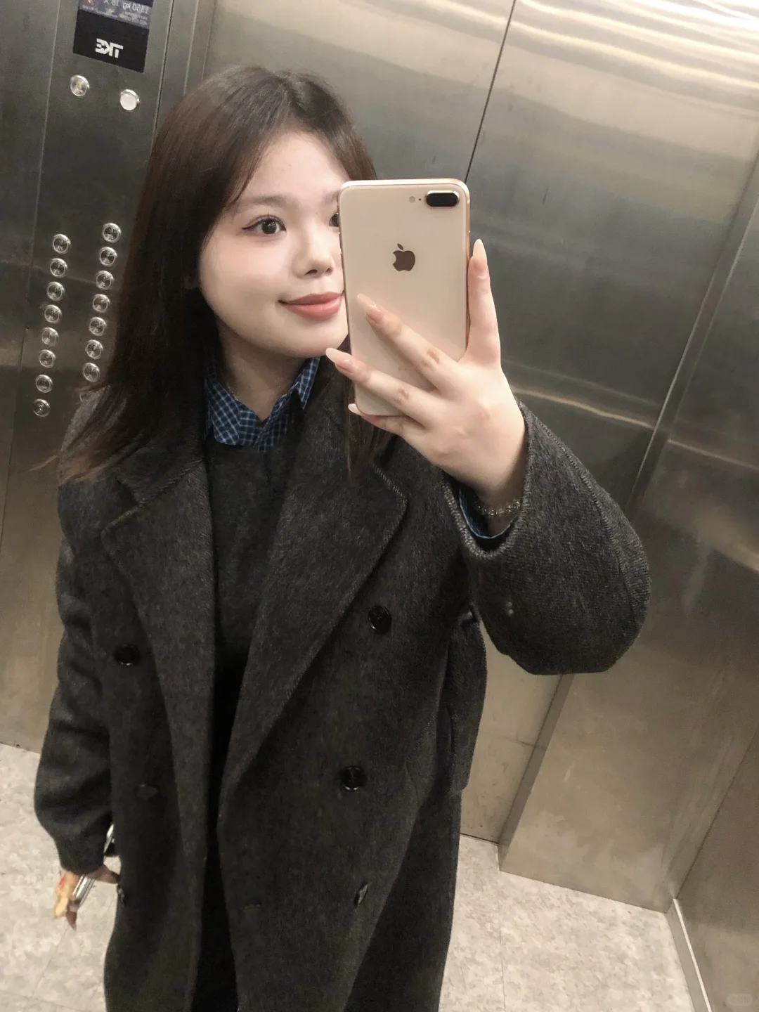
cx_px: 380
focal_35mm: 28
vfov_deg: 63.4
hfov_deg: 49.7
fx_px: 819
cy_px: 506
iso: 100
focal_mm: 3.99
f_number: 1.8
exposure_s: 1/12
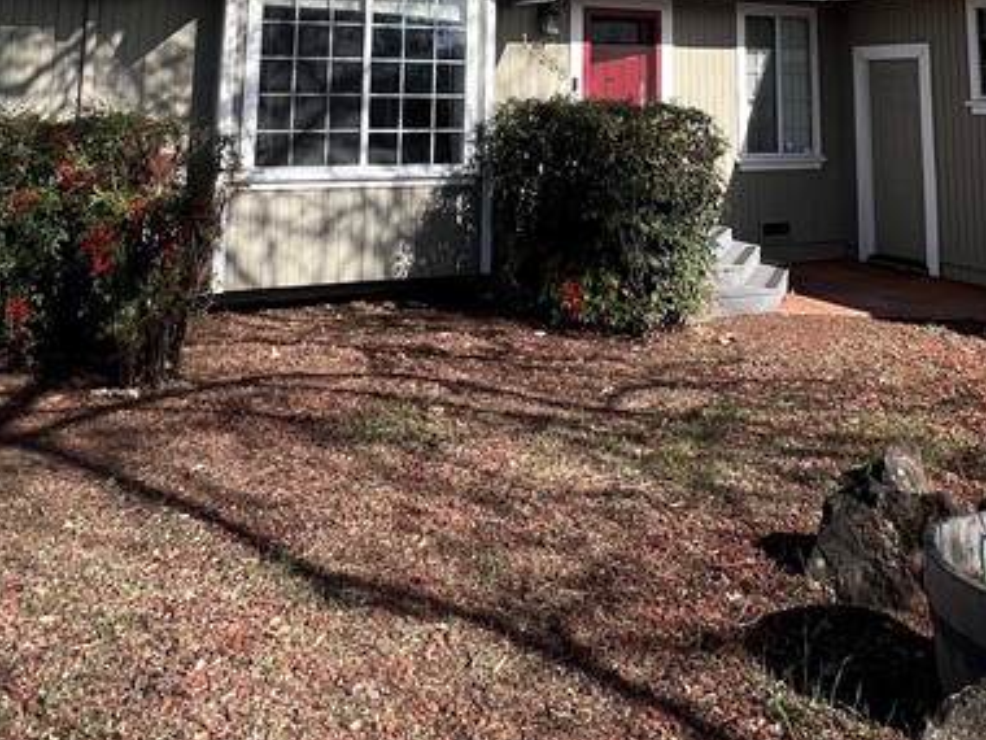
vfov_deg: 34.6
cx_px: 537
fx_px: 997
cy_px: -91
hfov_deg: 52.6
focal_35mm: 35
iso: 32
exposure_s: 1/1233
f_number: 1.8
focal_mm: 1.57
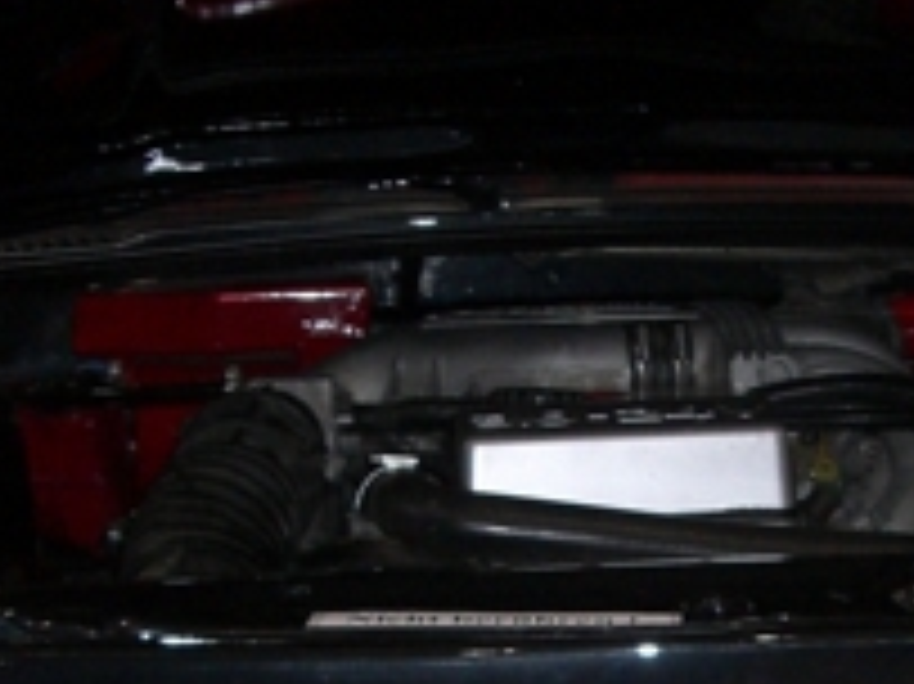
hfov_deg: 16.4
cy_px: 778
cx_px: 657
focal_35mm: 120
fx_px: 3167
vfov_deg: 12.1
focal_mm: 6.2
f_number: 2.7
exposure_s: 1/60
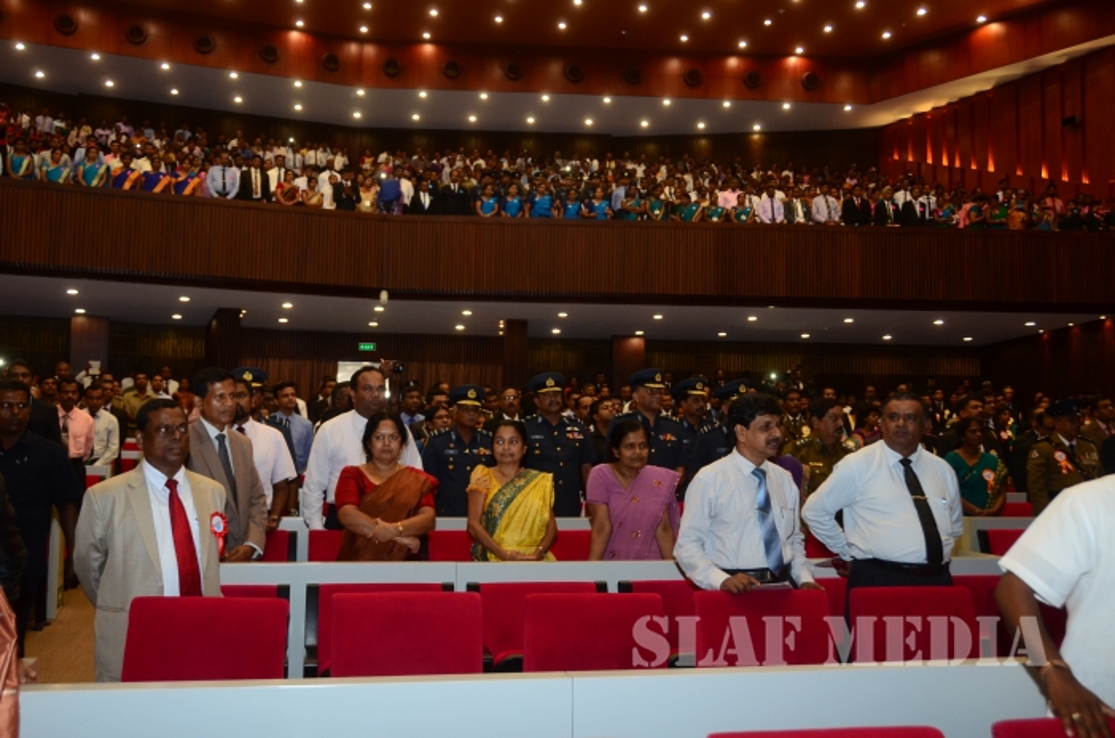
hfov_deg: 57.3
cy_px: 369
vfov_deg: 39.8
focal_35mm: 33
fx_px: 1020
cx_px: 558
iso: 1000
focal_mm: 22
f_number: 3.8
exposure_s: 1/80
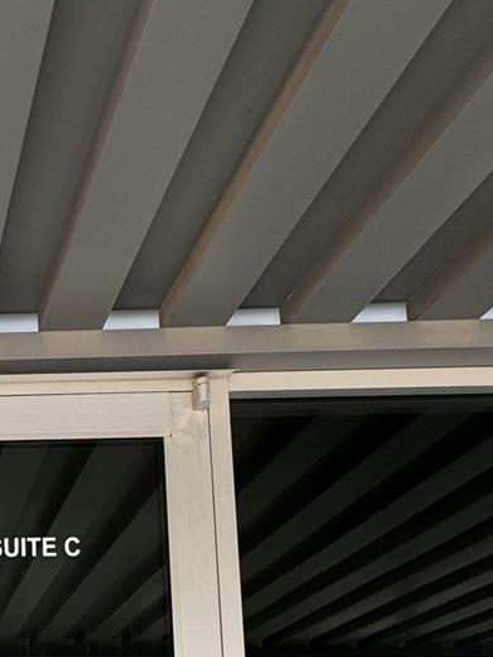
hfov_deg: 28.1
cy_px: 755
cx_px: -169
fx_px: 779
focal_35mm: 41
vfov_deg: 37.0
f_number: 2.2
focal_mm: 2.22
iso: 40
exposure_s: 1/325
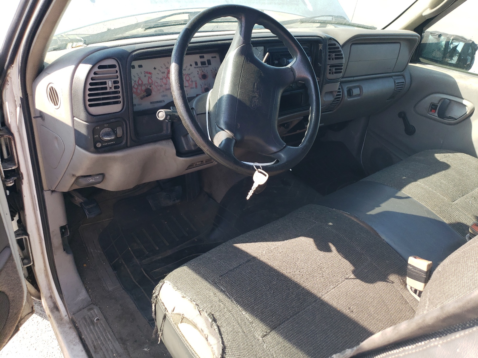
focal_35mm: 26
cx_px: 239
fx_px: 359
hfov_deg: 67.3
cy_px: 179
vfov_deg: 53.1
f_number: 1.5
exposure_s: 1/385
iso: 50
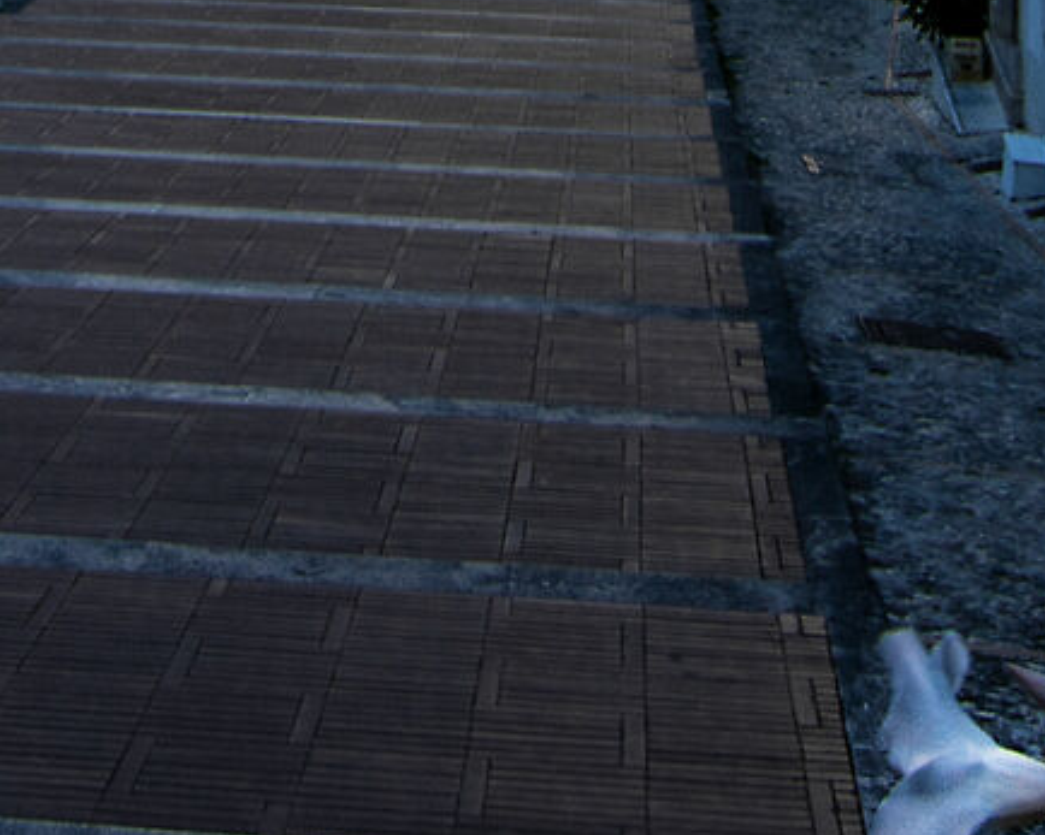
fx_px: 2647
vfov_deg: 14.6
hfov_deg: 22.3
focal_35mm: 86
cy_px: -866
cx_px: 364
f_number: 16
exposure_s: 1/30
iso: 100
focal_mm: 11
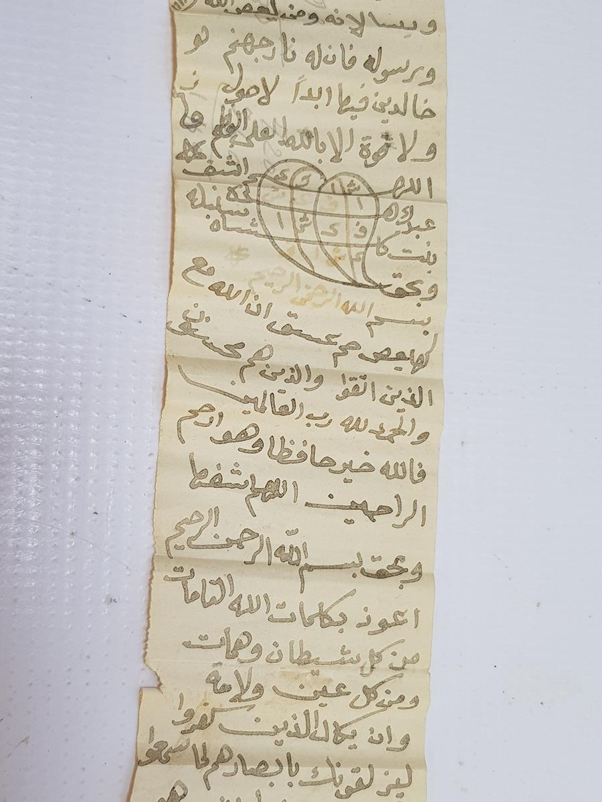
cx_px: 301
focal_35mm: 26
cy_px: 401
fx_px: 603
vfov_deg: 67.3
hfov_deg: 53.1
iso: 40
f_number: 1.7
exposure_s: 1/108
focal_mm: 4.3
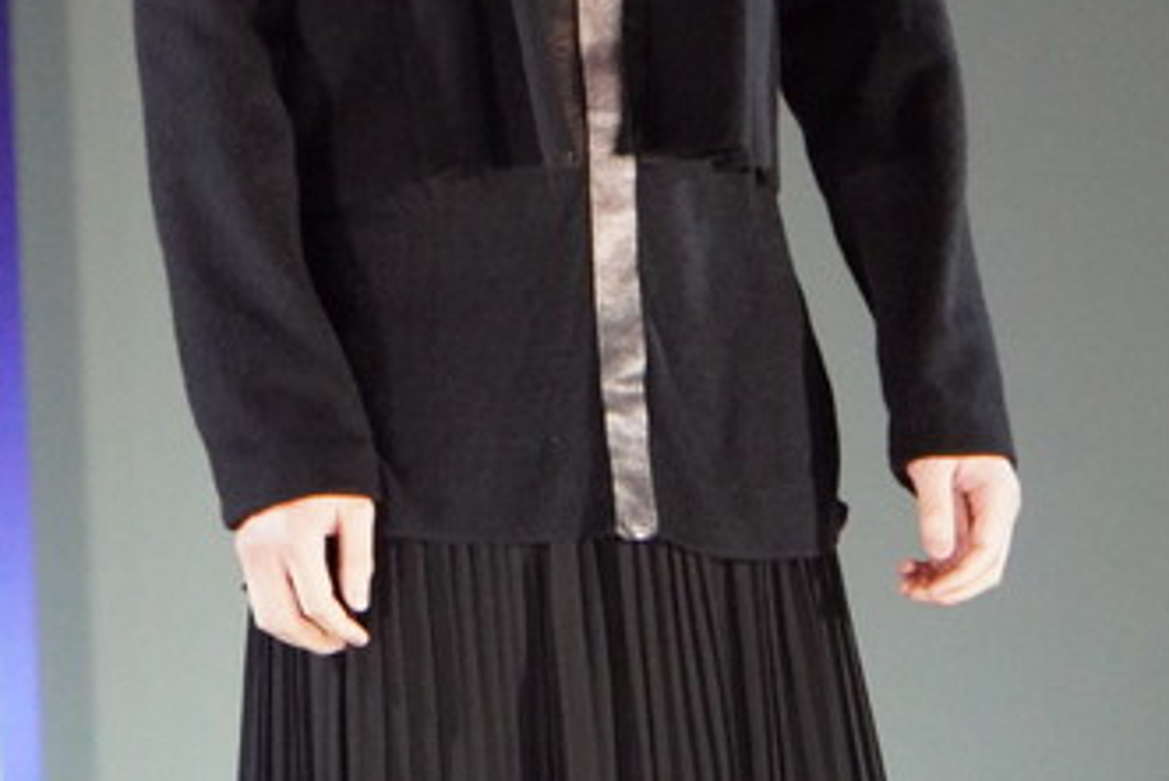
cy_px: -134
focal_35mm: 580
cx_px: 503
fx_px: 18841
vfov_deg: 2.4
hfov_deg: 3.6
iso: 12800
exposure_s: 1/320
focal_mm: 200
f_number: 7.1
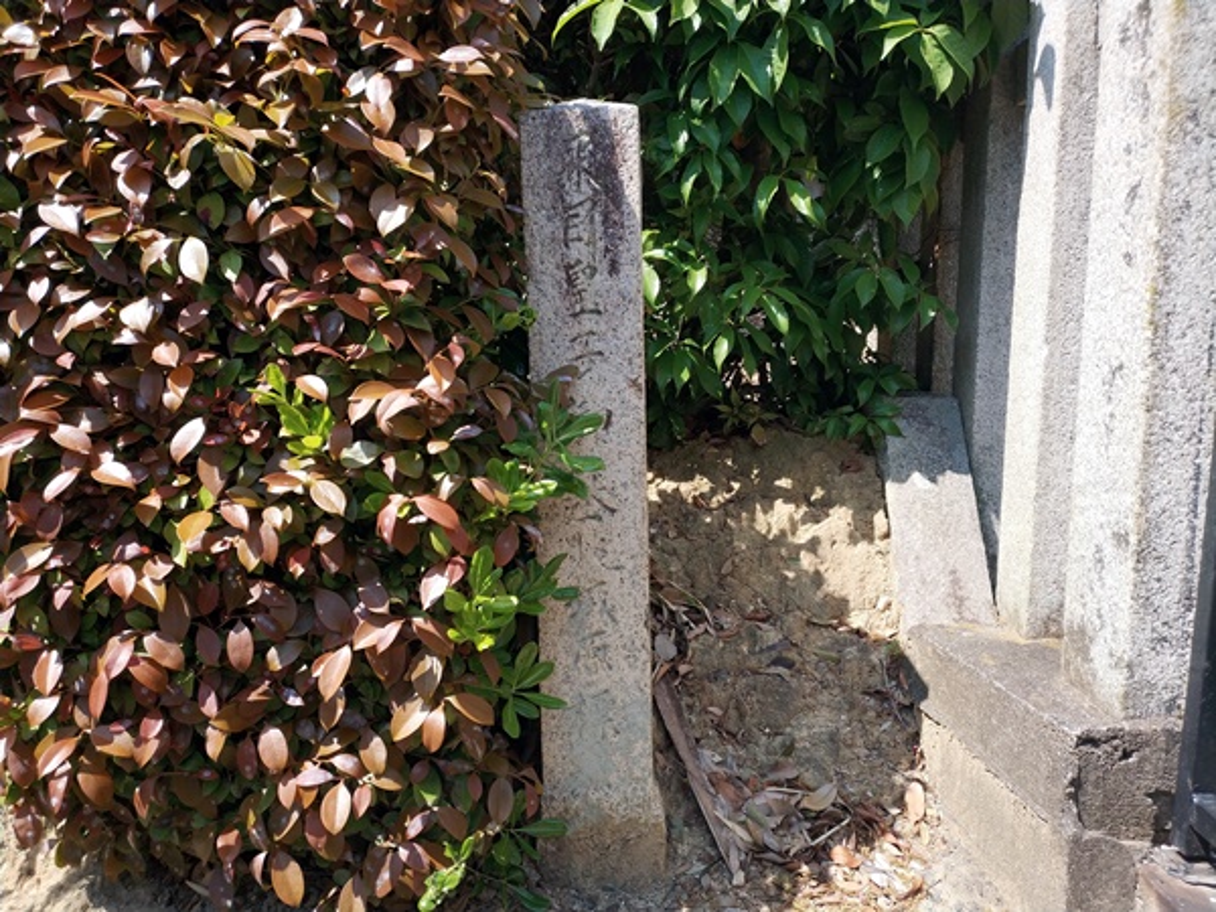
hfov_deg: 56.8
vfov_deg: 44.2
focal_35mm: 32
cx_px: 608
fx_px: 1124
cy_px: 456
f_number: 2
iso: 139
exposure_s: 1/614
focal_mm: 4.5
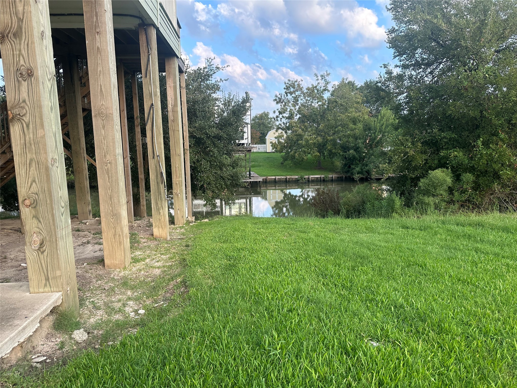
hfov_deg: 71.6
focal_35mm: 24
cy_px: 194
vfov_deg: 56.8
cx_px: 258
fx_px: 358
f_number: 1.78
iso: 80
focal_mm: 6.86
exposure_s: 1/690
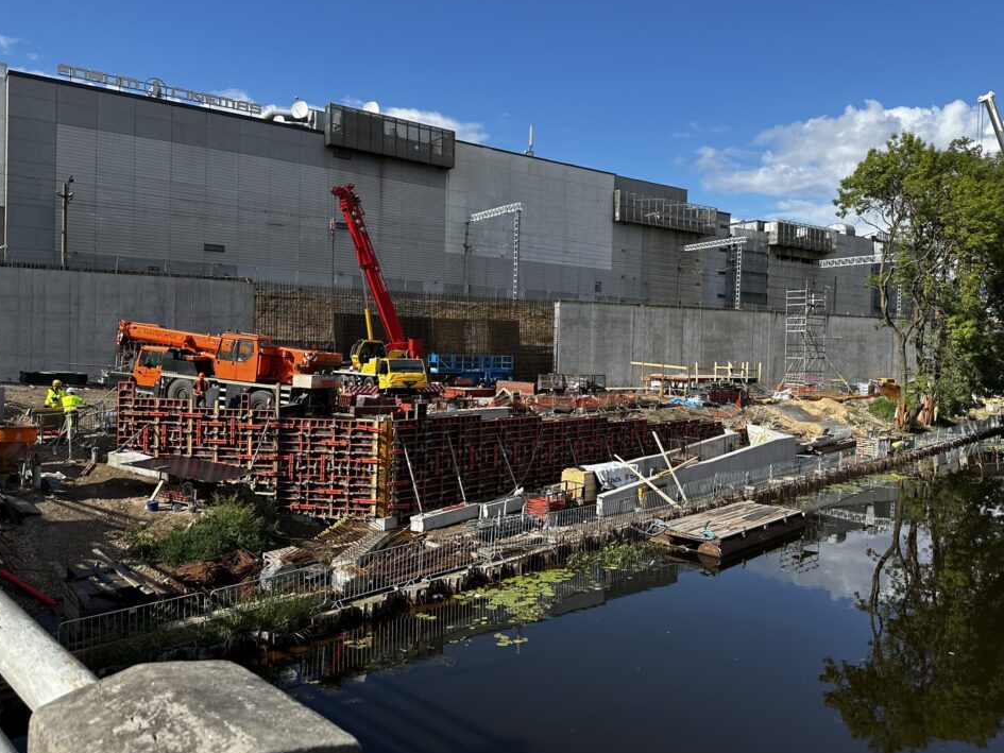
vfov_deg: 53.1
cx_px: 528
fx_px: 754
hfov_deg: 67.3
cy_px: 361
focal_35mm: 26
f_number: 1.78
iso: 80
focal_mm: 6.86
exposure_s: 1/2660
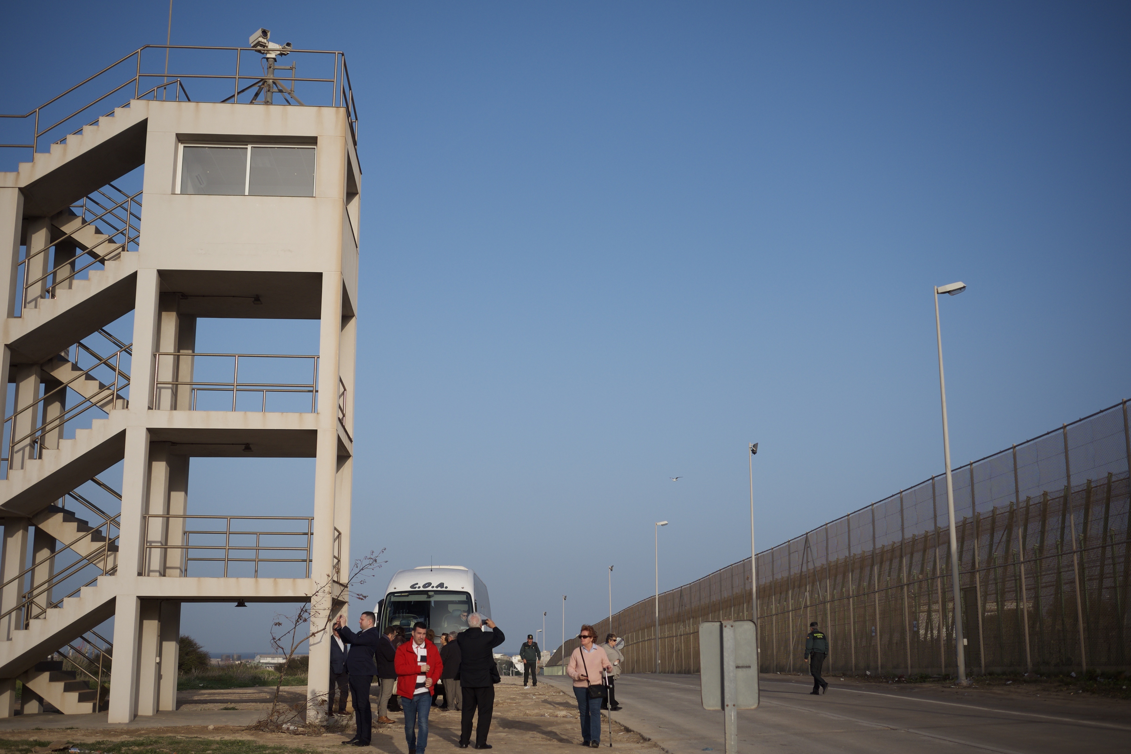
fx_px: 1288
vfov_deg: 32.6
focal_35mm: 41
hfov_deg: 47.4
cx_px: 566
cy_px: 377
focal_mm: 27
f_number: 3.2
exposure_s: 1/2700
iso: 200
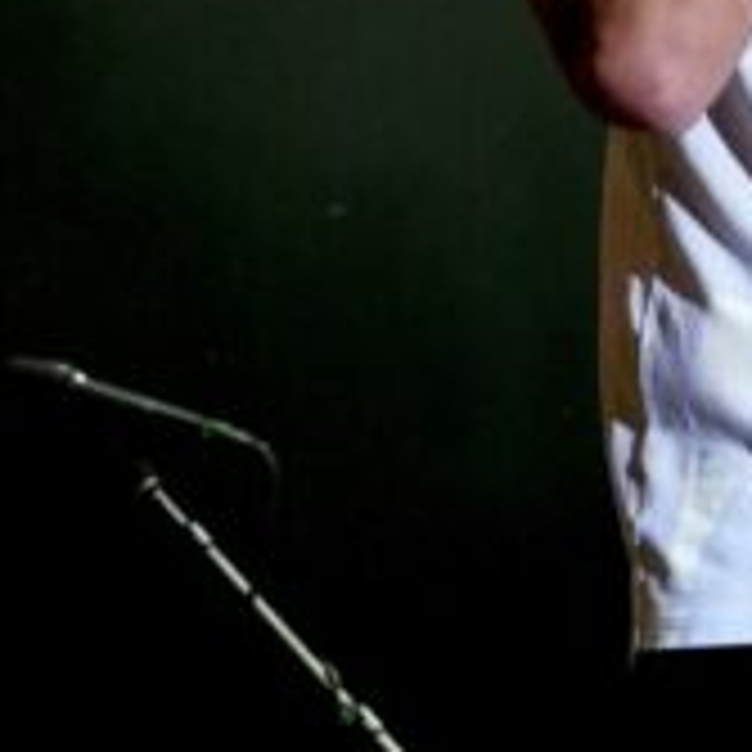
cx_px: 707
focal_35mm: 658
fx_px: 16172
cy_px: 5
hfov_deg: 2.7
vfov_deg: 2.7
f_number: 5.6
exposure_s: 1/200
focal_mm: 112
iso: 1600
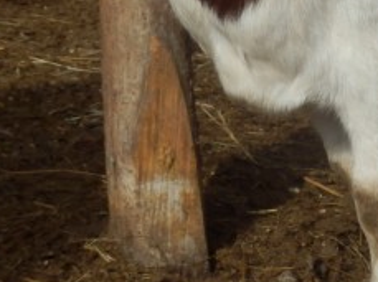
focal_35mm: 434
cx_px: 561
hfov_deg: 4.5
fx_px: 4732
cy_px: -49
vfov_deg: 3.4
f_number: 5.7
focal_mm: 21.9
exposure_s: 1/320
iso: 80
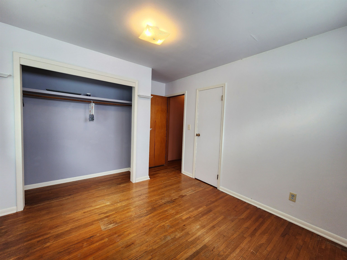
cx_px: 174
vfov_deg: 89.9
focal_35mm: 13
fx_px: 130
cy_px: 130
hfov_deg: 106.2
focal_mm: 2.2
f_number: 2.2
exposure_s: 1/60
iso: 100
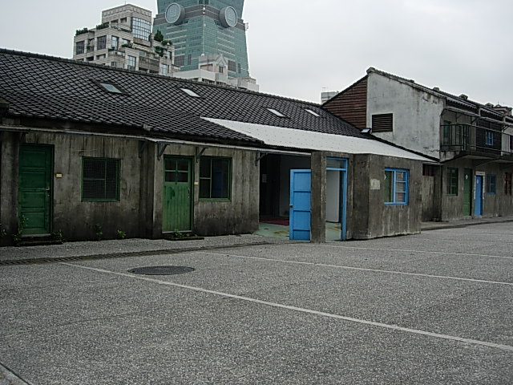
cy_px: 192
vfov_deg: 37.7
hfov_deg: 49.0
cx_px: 256
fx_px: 563
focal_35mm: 38
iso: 64
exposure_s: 1/912
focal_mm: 7.8
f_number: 2.8
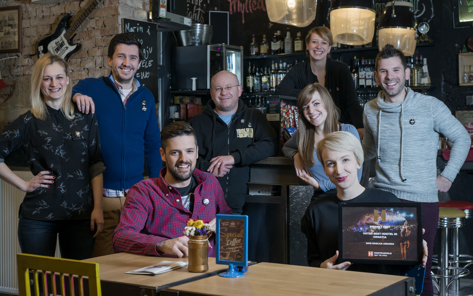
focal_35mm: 52
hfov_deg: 38.9
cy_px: 151
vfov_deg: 24.9
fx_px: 670
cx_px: 240
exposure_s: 1/30
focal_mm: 50
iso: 1000
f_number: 5.6
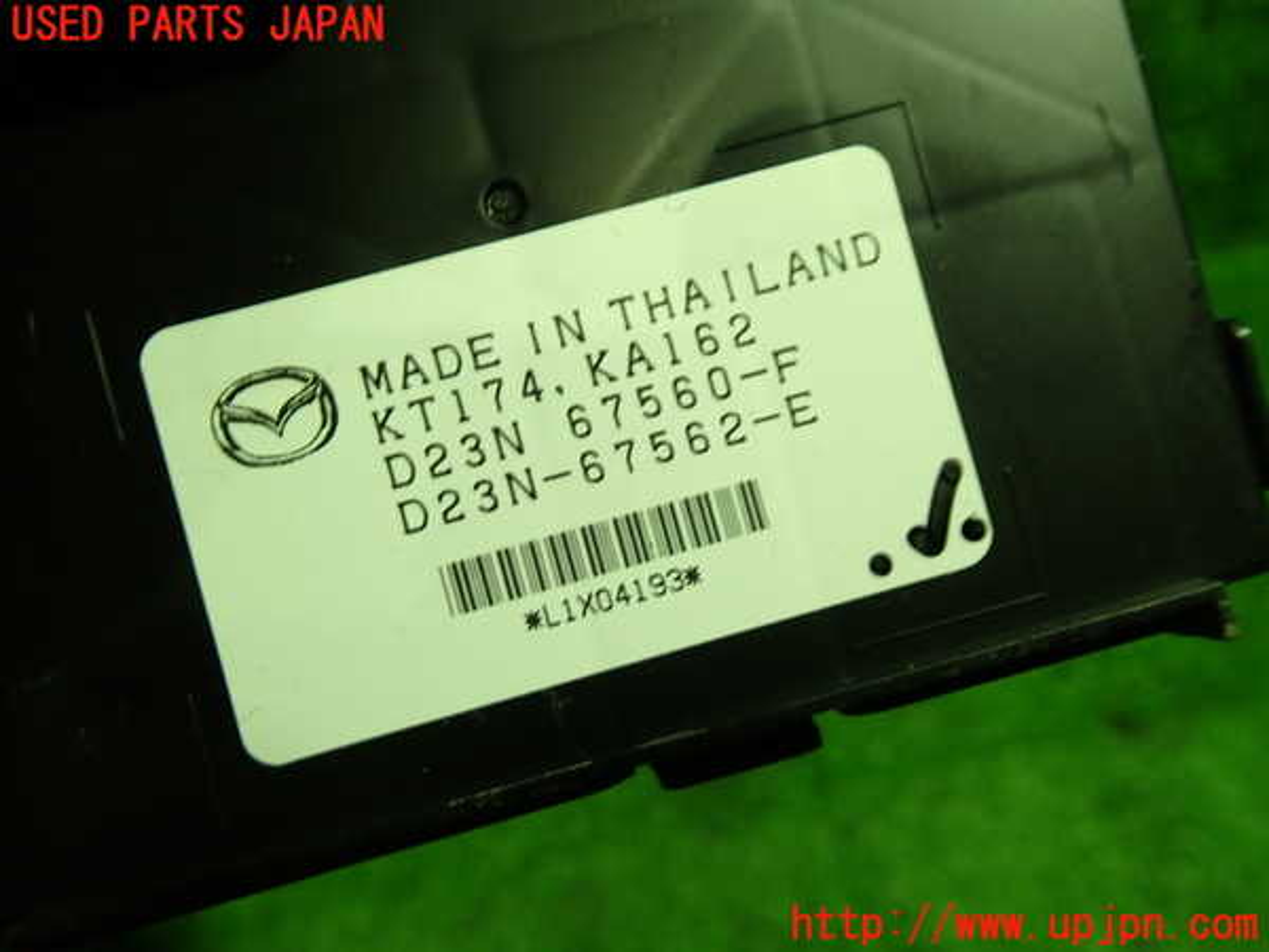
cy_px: 476
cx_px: 634
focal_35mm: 30
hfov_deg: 60.0
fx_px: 1100
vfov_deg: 46.8
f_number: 2.3
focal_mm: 5.4
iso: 200
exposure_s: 1/40
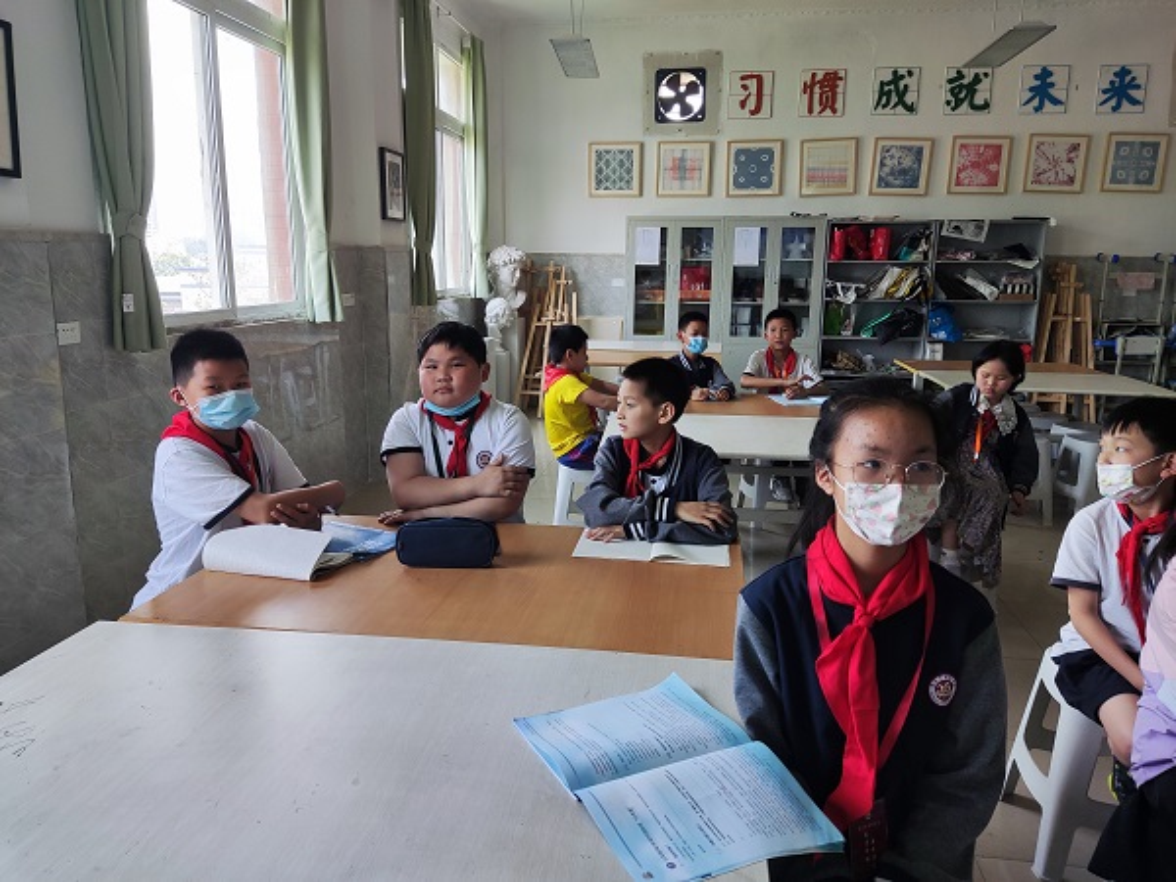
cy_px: 441
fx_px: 849
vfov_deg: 54.9
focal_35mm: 25
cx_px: 588
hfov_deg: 69.4
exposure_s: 1/102
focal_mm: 4.71
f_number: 1.79
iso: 50
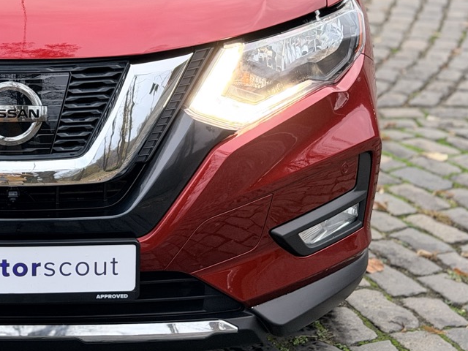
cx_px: 4
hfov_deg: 19.8
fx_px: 1298
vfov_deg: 15.2
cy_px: 20
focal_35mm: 96
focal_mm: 6.76
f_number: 1.78
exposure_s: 1/63
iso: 100
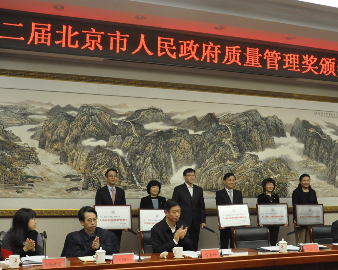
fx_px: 400
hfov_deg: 45.7
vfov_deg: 37.3
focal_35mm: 40
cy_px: 141
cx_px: 188
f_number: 8
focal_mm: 20
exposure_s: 1/60
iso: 1600
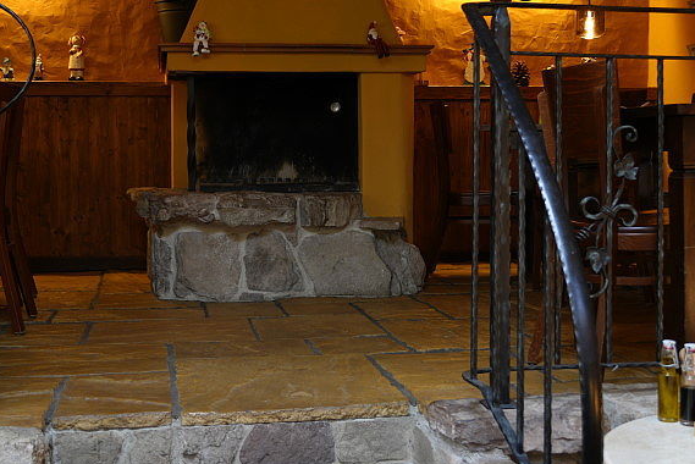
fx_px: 946
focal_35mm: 49
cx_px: 307
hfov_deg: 40.3
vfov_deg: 27.5
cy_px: 181
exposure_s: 1/1.25
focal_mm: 21
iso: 125
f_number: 4
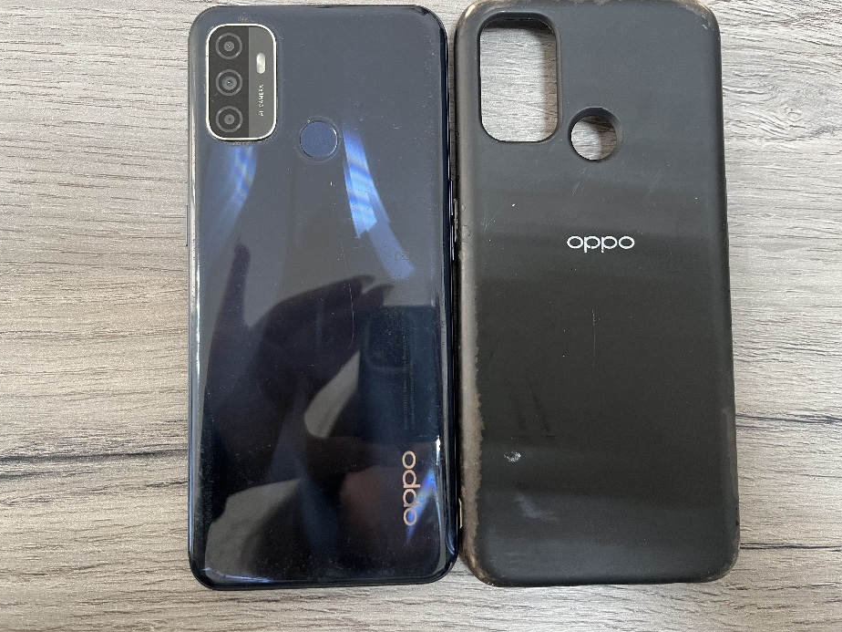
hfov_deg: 65.3
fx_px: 657
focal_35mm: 27
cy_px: 313
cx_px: 424
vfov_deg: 51.4
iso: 160
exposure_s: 1/50
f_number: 1.6
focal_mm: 5.1
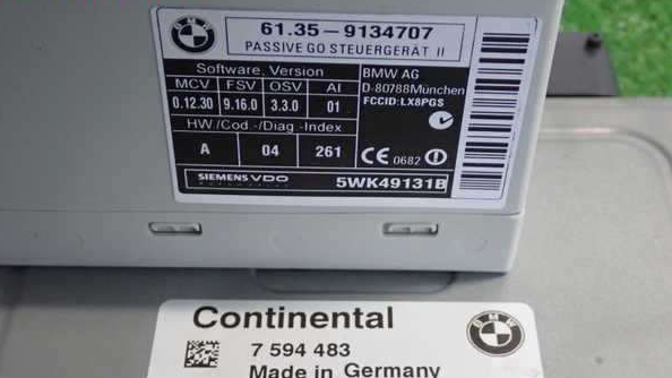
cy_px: 223
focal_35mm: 55
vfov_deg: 21.8
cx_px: 334
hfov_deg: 37.9
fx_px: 980
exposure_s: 1/30
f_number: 3.2
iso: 800
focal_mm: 9.01
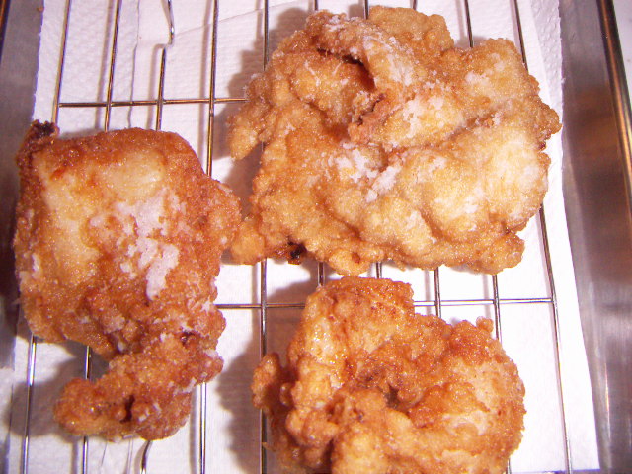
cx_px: 316
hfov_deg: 51.4
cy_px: 237
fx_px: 657
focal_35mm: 36
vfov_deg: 39.7
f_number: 6.7
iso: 200
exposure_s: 1/50
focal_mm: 4.7
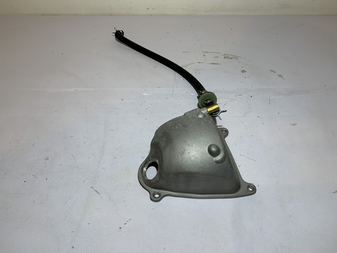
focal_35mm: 26
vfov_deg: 53.1
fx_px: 253
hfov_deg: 67.3
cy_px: 126
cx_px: 168
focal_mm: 4.25
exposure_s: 1/122
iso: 40
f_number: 1.8
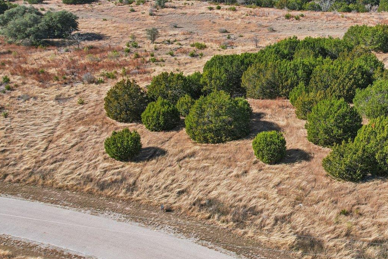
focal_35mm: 44
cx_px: 306
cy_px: 103
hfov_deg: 42.6
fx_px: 474
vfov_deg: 30.4
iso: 140
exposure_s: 1/2000
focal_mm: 8.4
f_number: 2.8
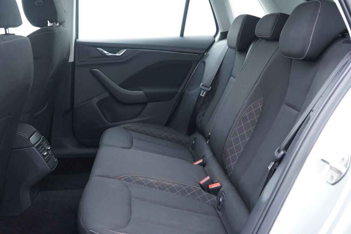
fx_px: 351
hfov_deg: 53.1
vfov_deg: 36.9
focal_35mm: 36
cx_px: 176
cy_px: 117
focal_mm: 24
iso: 400
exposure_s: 1/40
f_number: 2.8
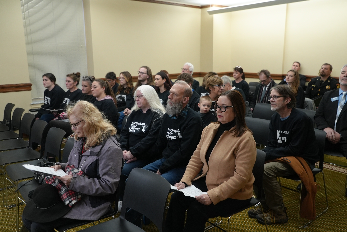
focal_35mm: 31
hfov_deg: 60.3
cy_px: 116
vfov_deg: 42.4
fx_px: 299
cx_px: 174
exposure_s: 1/160
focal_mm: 31
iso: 2000
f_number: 4
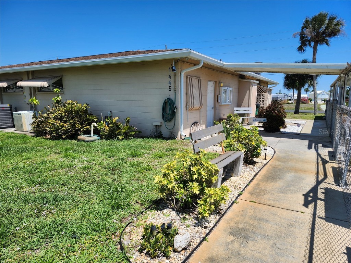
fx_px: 233
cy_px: 132
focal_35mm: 23
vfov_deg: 58.9
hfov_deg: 73.9
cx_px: 176
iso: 25
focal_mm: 5.54
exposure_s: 1/1849
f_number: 1.8
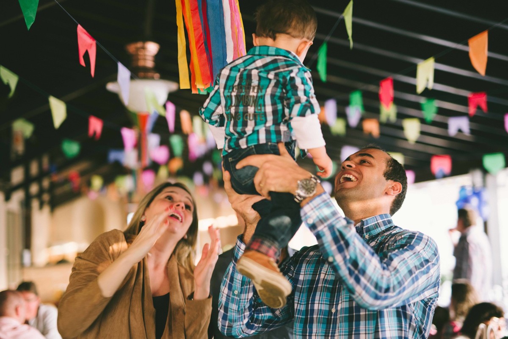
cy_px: 170
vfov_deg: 27.0
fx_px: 705
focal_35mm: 50
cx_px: 254
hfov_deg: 39.6
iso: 500
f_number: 1.4
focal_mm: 50
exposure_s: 1/80
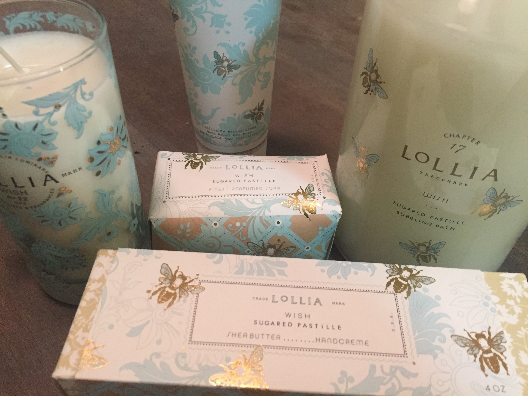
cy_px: 198
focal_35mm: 29
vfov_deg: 48.2
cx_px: 264
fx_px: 442
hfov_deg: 61.7
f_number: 2.2
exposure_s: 1/15
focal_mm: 4.15
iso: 250
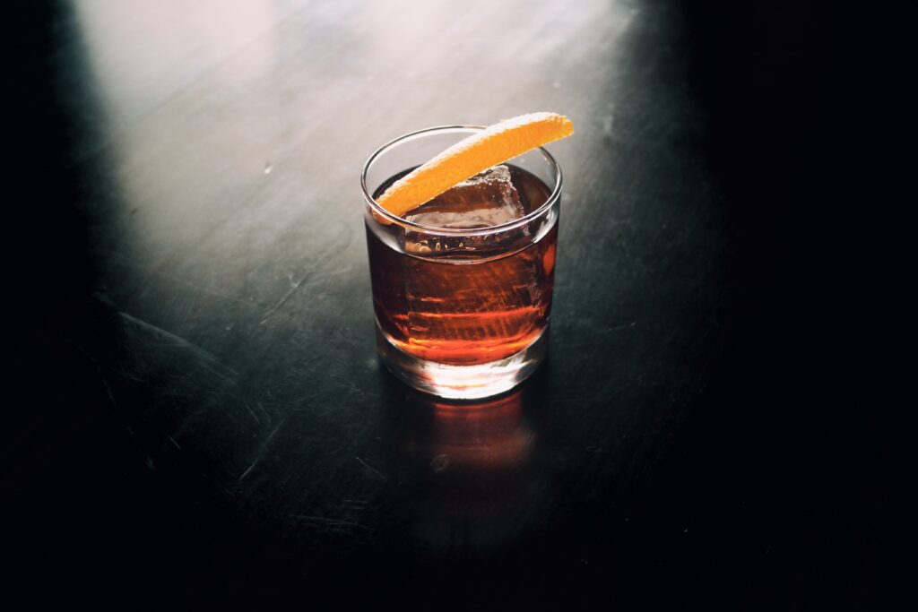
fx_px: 1097
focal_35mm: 43
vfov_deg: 31.2
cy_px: 306
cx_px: 459
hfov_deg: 45.4
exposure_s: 1/50
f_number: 4
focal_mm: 28
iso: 800
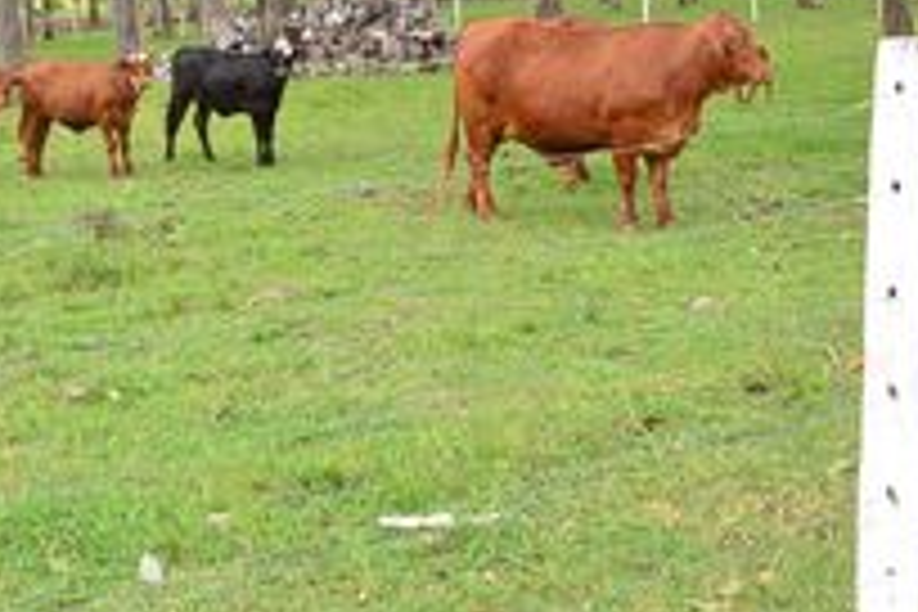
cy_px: 137
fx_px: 1759
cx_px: 374
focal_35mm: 69
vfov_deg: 19.6
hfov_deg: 29.2
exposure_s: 1/400
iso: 160
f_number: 4.5
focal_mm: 11.4
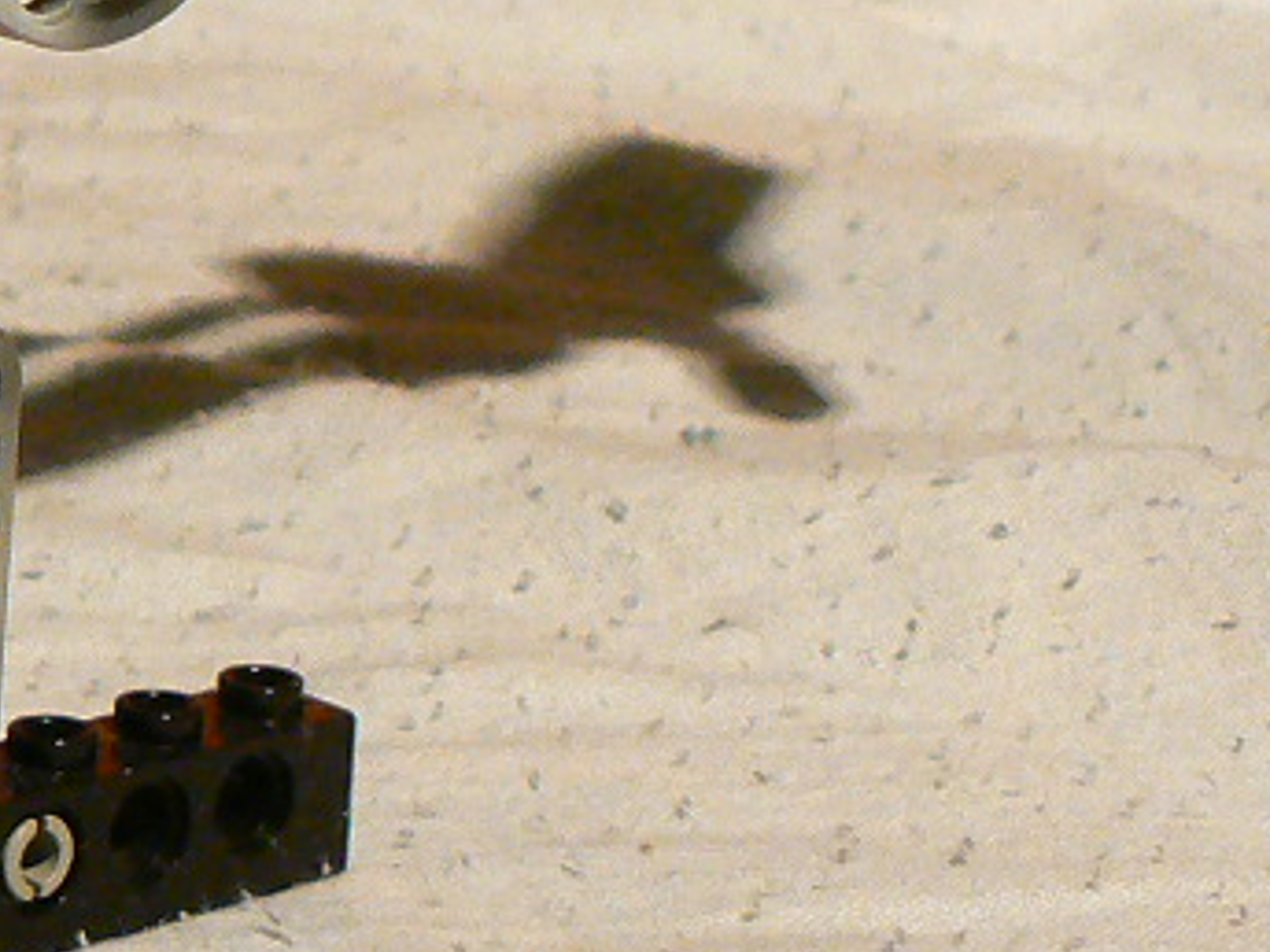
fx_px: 4916
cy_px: 22
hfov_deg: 14.2
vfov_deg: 11.0
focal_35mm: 134
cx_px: -273
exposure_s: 1/30
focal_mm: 6
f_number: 2.8
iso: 200
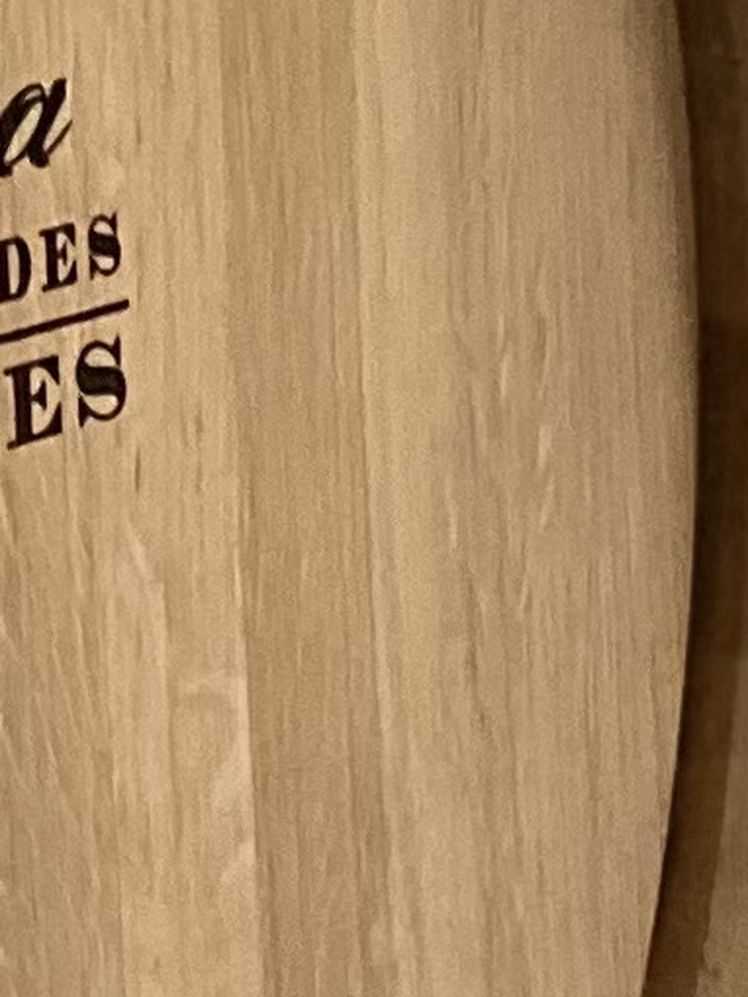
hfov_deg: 7.2
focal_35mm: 206
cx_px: 356
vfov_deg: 9.5
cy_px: -84
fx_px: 5933
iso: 500
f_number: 1.8
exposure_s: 1/33
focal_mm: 4.25
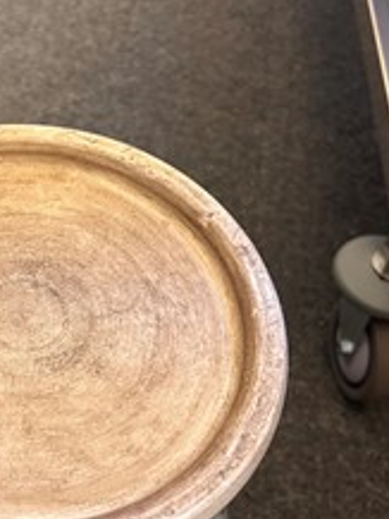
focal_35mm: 48
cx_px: 36
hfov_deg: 29.0
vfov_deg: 39.4
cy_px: 318
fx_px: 718
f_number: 1.5
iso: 320
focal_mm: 5.7
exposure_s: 1/50
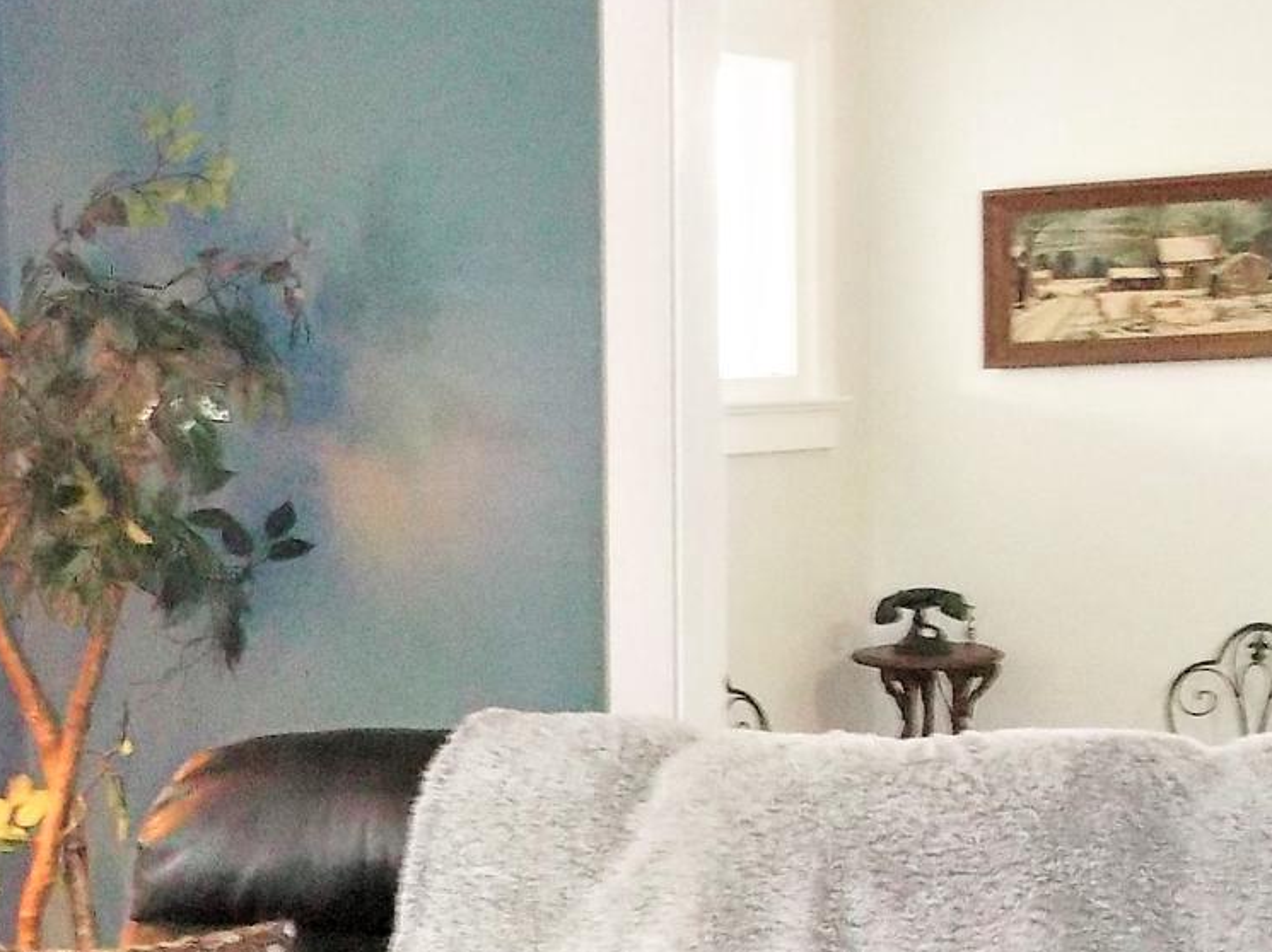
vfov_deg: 16.5
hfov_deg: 21.8
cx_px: 130
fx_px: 3232
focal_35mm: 88
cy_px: 908
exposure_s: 1/30
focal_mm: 5.7
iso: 320
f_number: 2.9
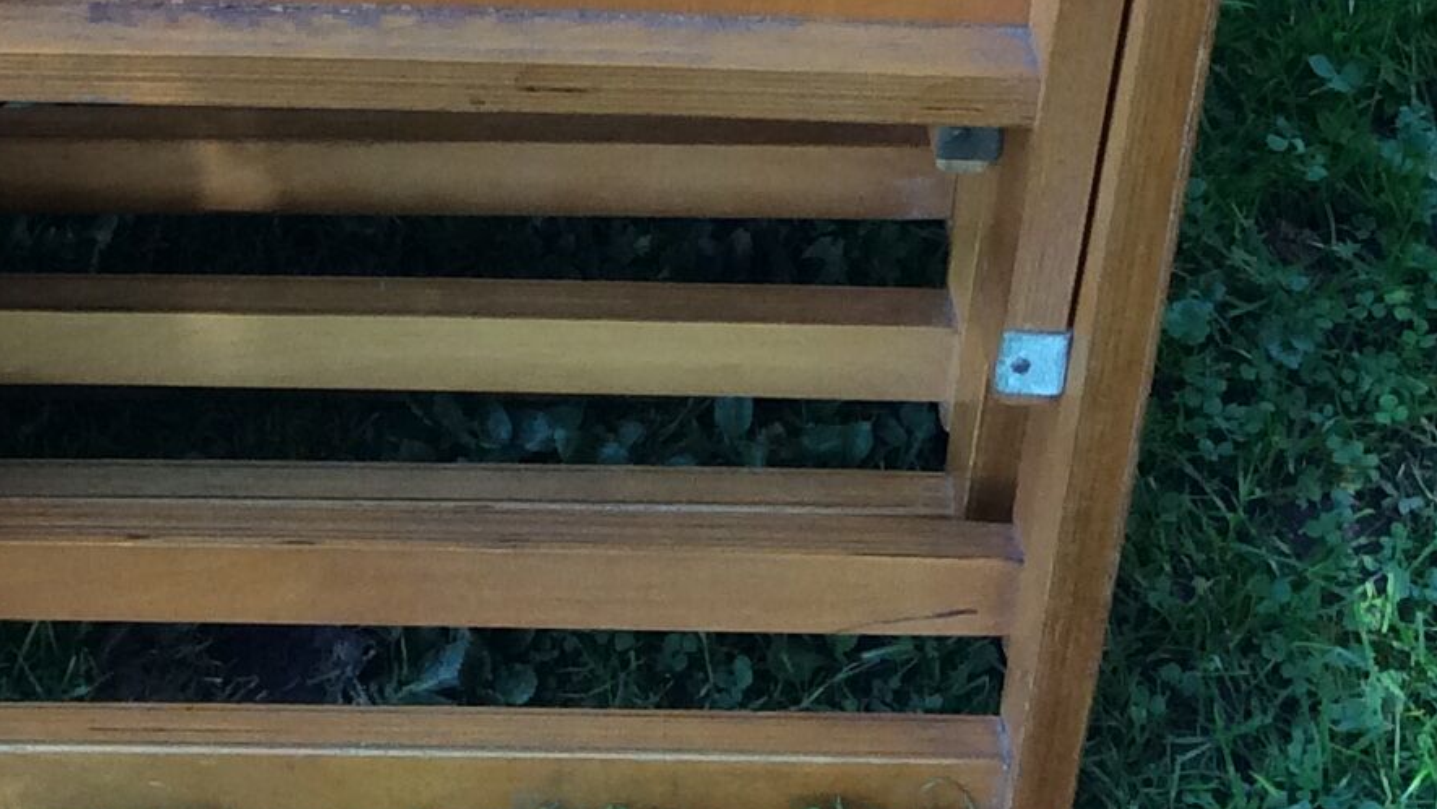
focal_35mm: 102
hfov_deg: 20.7
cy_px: -640
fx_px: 3887
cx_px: 321
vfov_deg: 11.1
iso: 64
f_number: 2.4
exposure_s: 1/100
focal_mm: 3.3
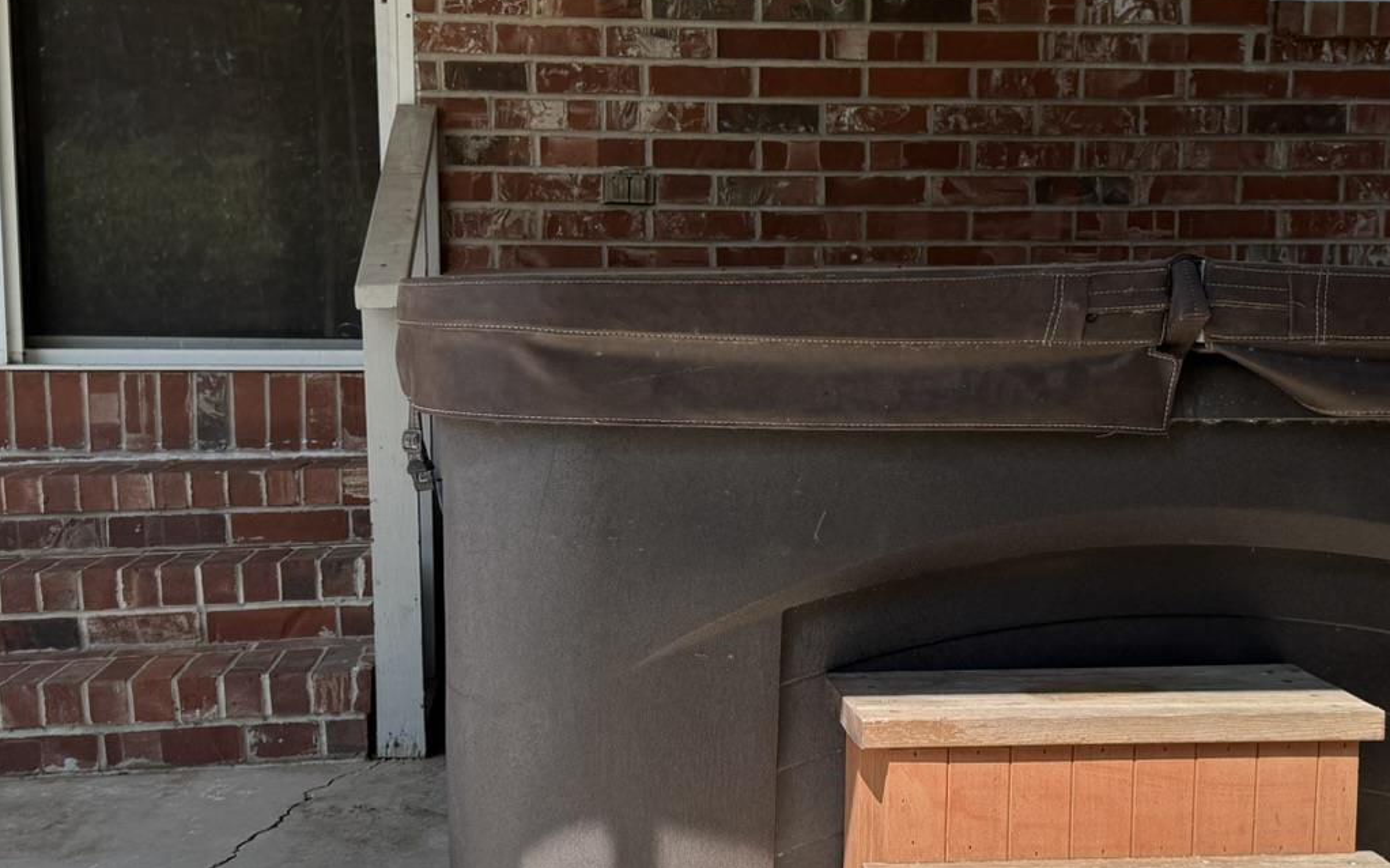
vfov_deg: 25.2
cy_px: 547
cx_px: 759
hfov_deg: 39.5
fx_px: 1931
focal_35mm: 51
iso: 80
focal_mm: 6.76
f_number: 1.78
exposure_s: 1/3247
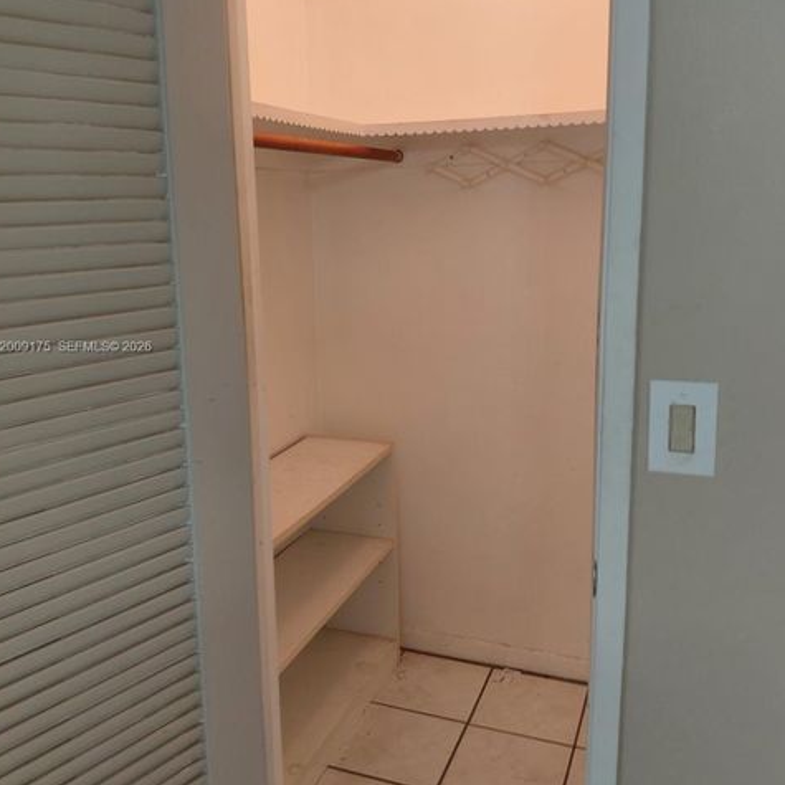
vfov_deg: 52.4
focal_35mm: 31
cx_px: 395
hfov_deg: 52.5
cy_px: 348
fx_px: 795
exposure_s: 1/60
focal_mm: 4.69
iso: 200
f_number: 1.8
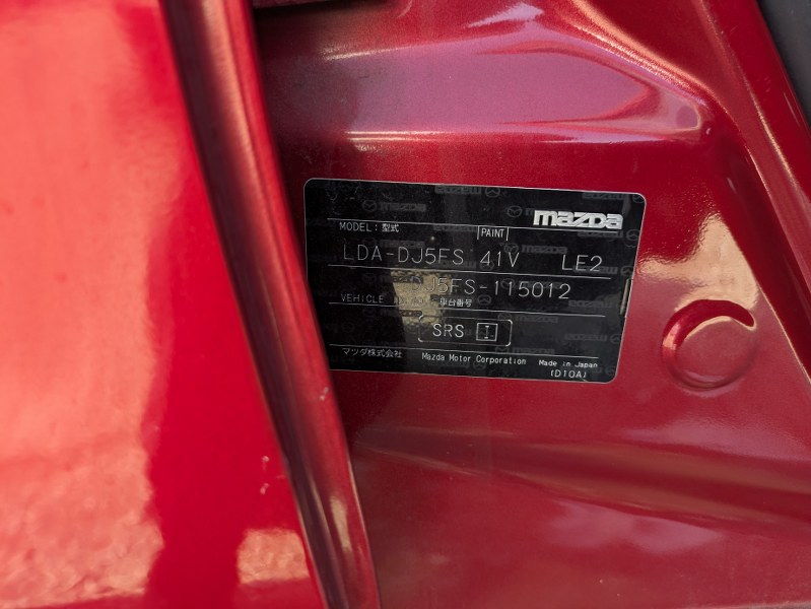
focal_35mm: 25
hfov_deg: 69.4
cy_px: 304
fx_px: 586
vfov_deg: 54.9
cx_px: 406
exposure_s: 1/253
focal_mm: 5.43
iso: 69
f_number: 1.89
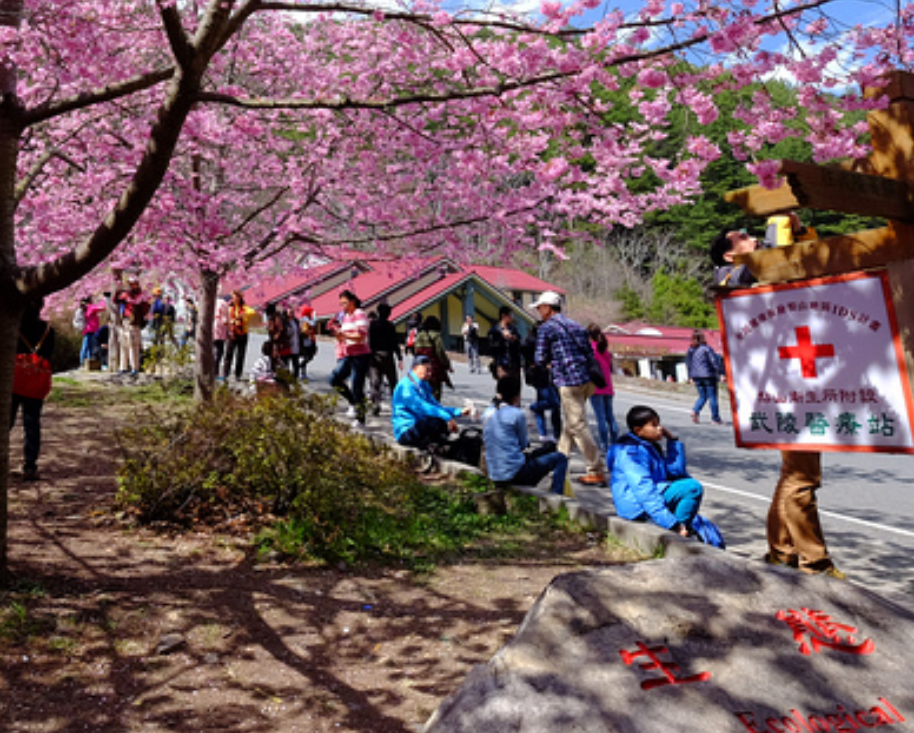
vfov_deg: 48.3
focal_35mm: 29
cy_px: 194
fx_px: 785
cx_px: 297
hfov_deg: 58.9
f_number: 8
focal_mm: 10
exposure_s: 1/60
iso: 200
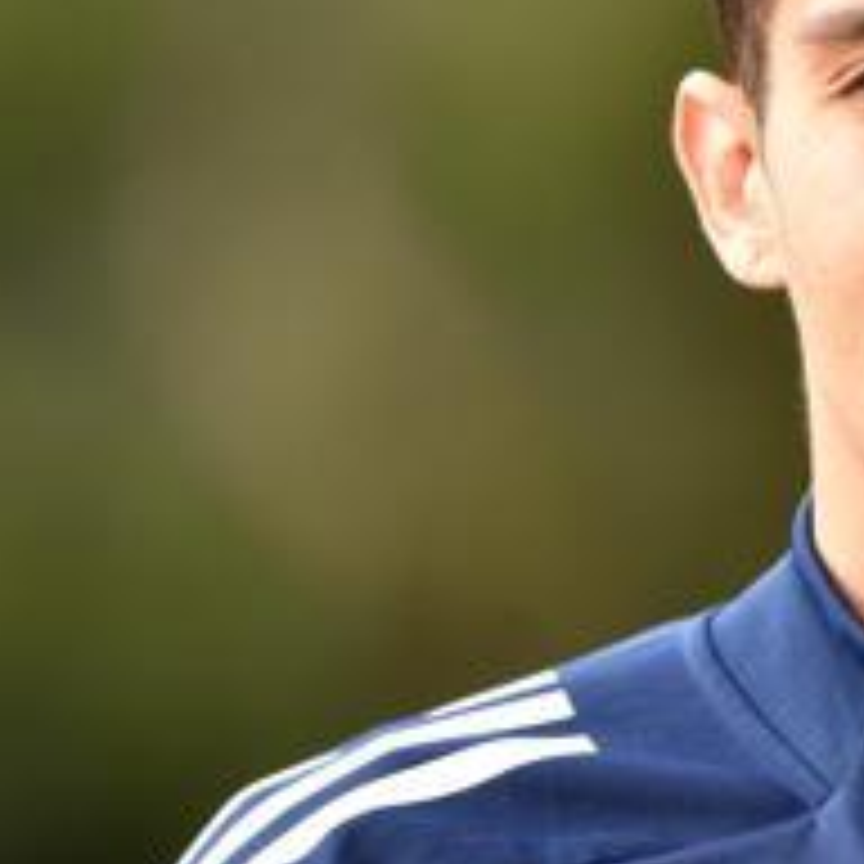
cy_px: 464
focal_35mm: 815
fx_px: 23014
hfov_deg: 2.1
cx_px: 1130
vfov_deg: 2.2
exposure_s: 1/1000
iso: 320
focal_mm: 300
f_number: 2.8
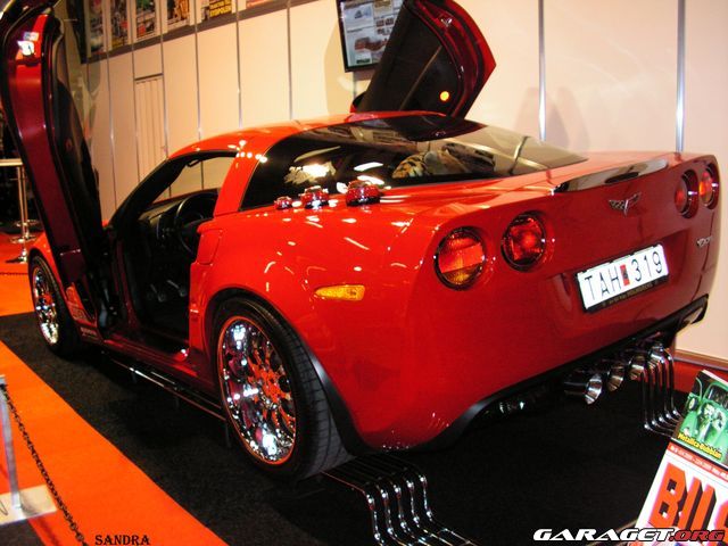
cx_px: 364
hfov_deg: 51.4
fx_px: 757
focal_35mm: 36
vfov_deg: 39.7
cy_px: 273
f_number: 3.2
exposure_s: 1/40
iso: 160
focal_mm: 6
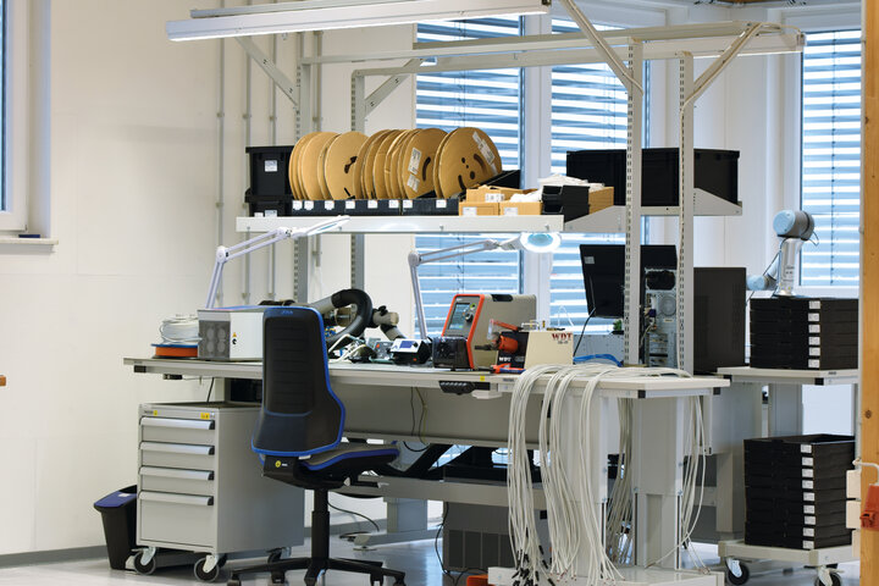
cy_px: 293
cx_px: 440
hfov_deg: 19.5
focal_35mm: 105
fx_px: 2564
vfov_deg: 13.0
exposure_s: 1/60
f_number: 4.8
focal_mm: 70
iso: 400
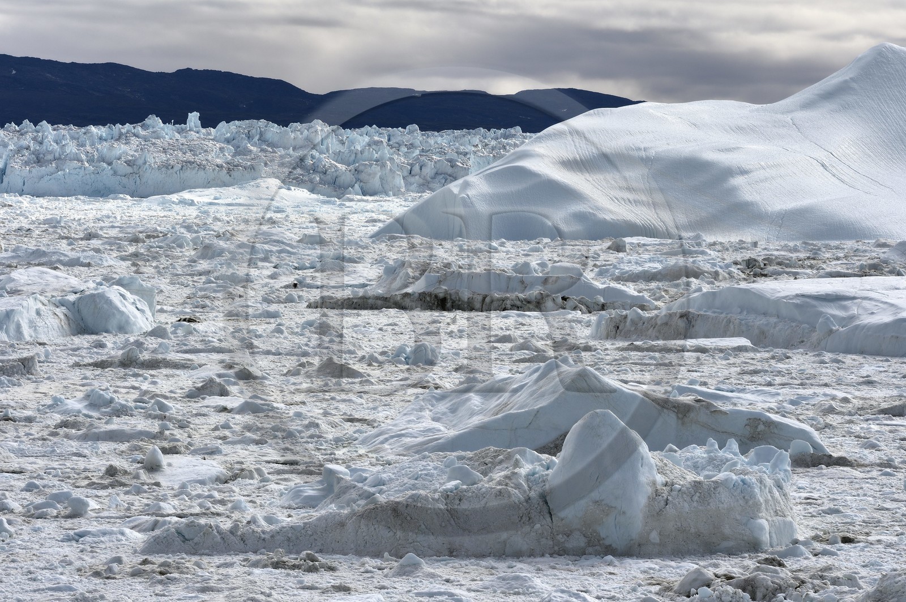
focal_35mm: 135
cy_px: 301
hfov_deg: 15.2
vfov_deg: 10.1
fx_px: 3395
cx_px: 453
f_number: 16
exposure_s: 1/320
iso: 200
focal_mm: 135
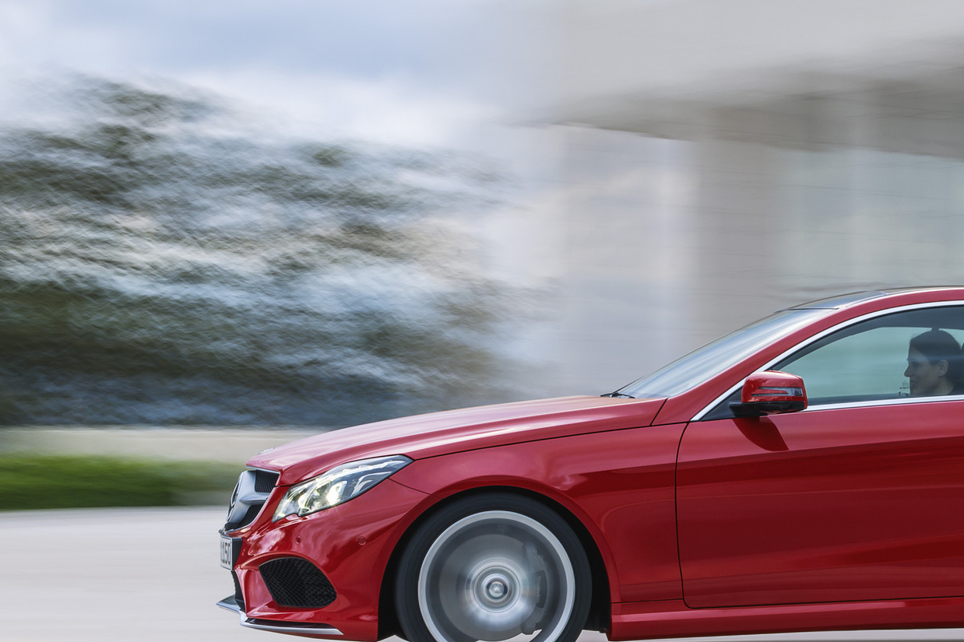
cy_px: 490
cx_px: 739
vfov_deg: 13.5
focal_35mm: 101
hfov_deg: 20.0
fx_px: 2704
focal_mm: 50
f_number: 18
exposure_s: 8
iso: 50
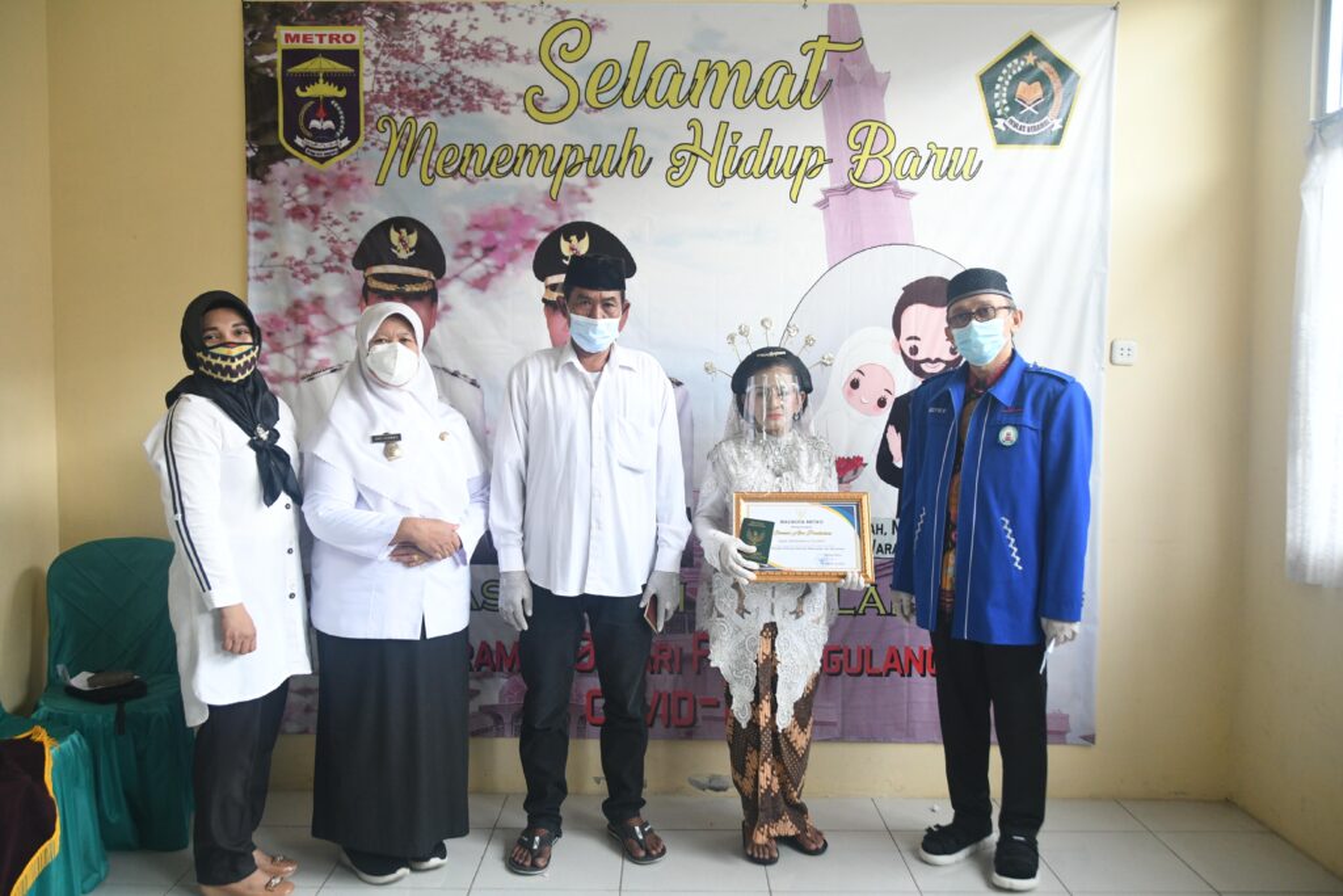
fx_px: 1007
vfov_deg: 47.9
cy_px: 448
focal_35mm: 27
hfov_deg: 67.4
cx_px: 672
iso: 1000
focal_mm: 18
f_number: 3.5
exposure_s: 1/100
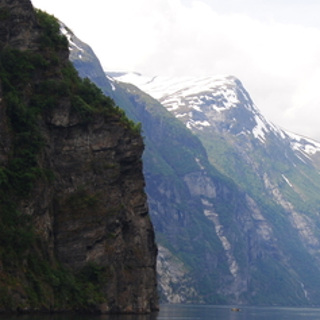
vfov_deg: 15.4
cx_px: 251
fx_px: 1183
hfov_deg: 15.3
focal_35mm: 113
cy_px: 223
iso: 200
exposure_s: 1/160
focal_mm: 35
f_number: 9
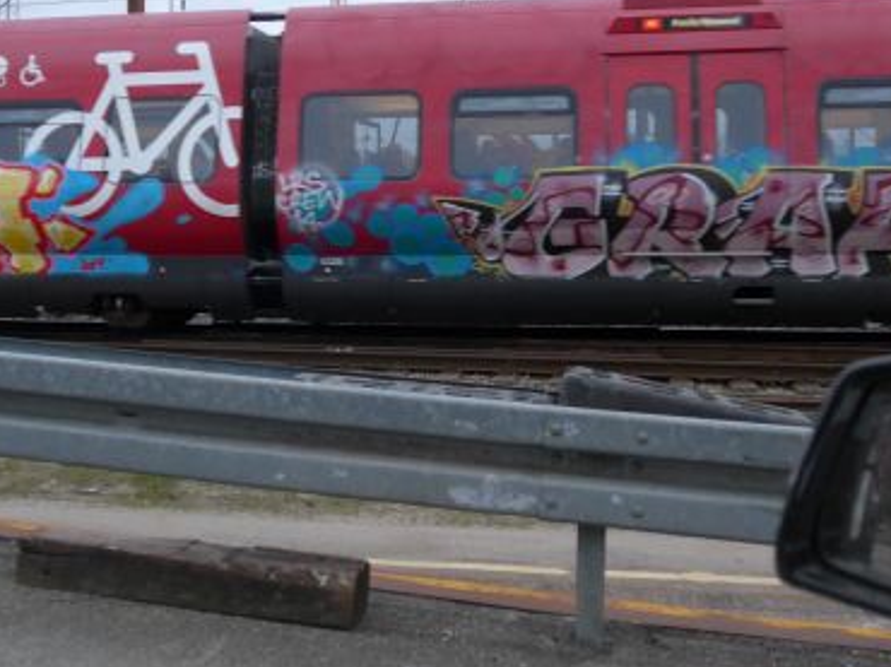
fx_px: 1183
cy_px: 232
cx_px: 325
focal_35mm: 46
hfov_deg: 40.9
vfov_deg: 31.3
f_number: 2.3
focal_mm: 7
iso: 500
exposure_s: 1/250
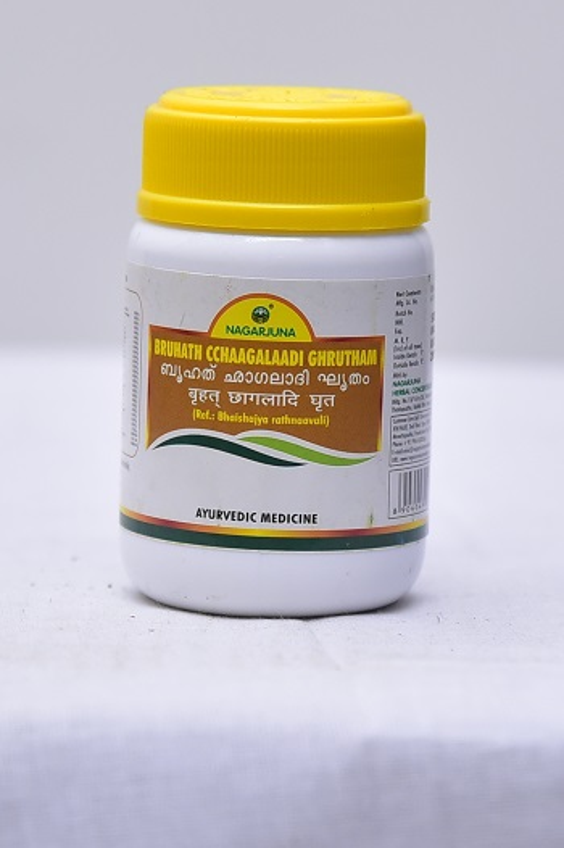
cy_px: 424
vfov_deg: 23.7
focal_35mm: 86
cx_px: 282
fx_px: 2024
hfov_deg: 15.9
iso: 1250
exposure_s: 1/160
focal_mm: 86
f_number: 4
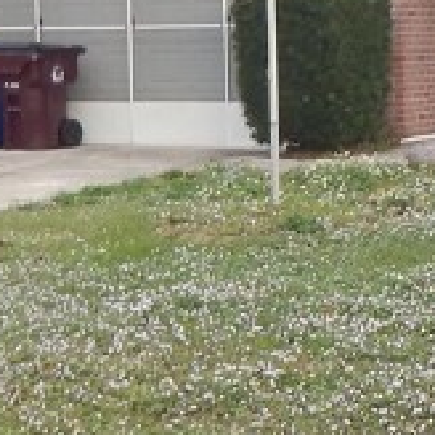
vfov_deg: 13.7
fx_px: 1806
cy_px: 109
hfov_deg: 12.9
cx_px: 682
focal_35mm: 127
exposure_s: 1/60
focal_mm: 4
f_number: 3
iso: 125
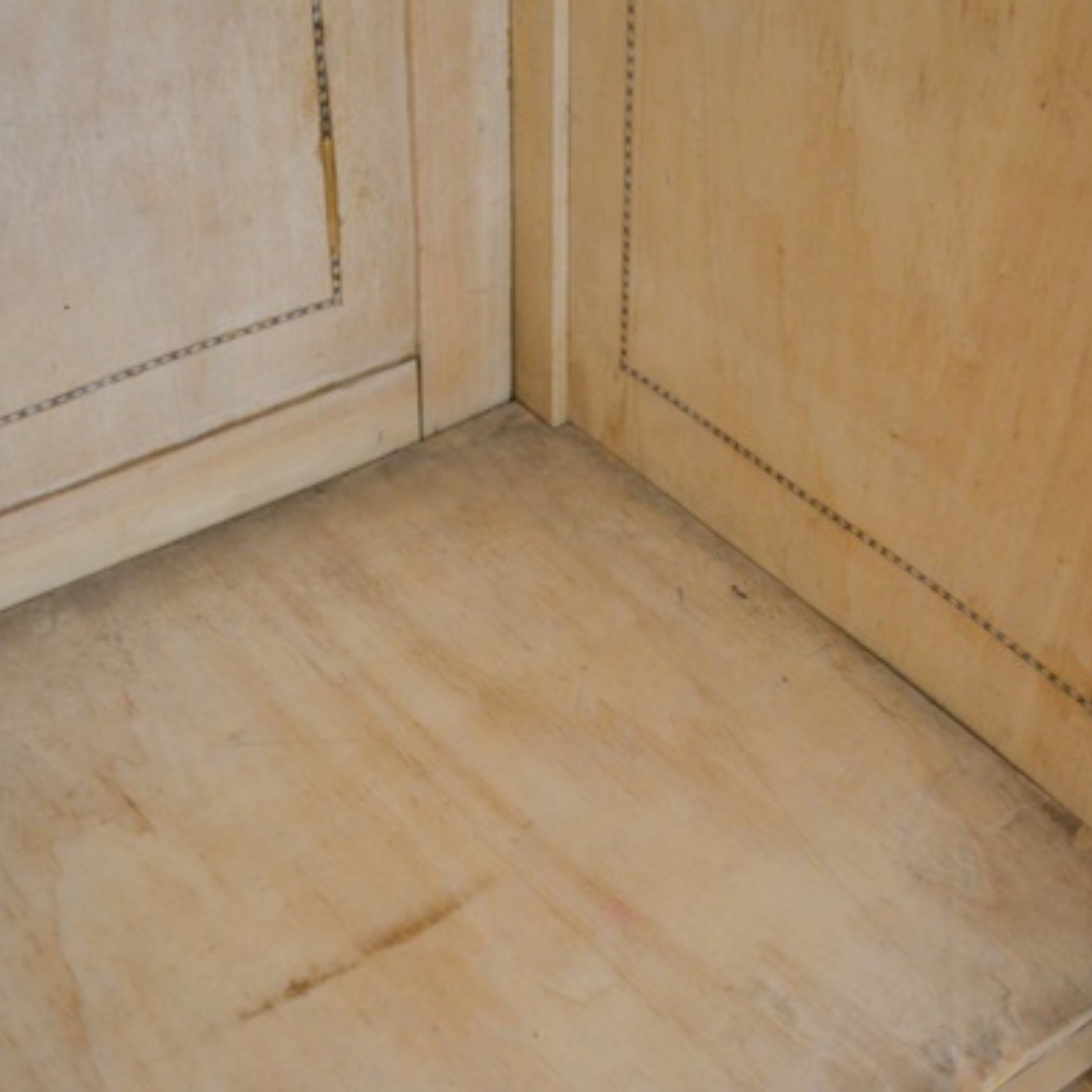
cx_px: 610
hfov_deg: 30.2
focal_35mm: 57
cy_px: 538
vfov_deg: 30.2
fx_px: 2022
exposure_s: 1/30
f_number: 4.5
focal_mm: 29
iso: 2200
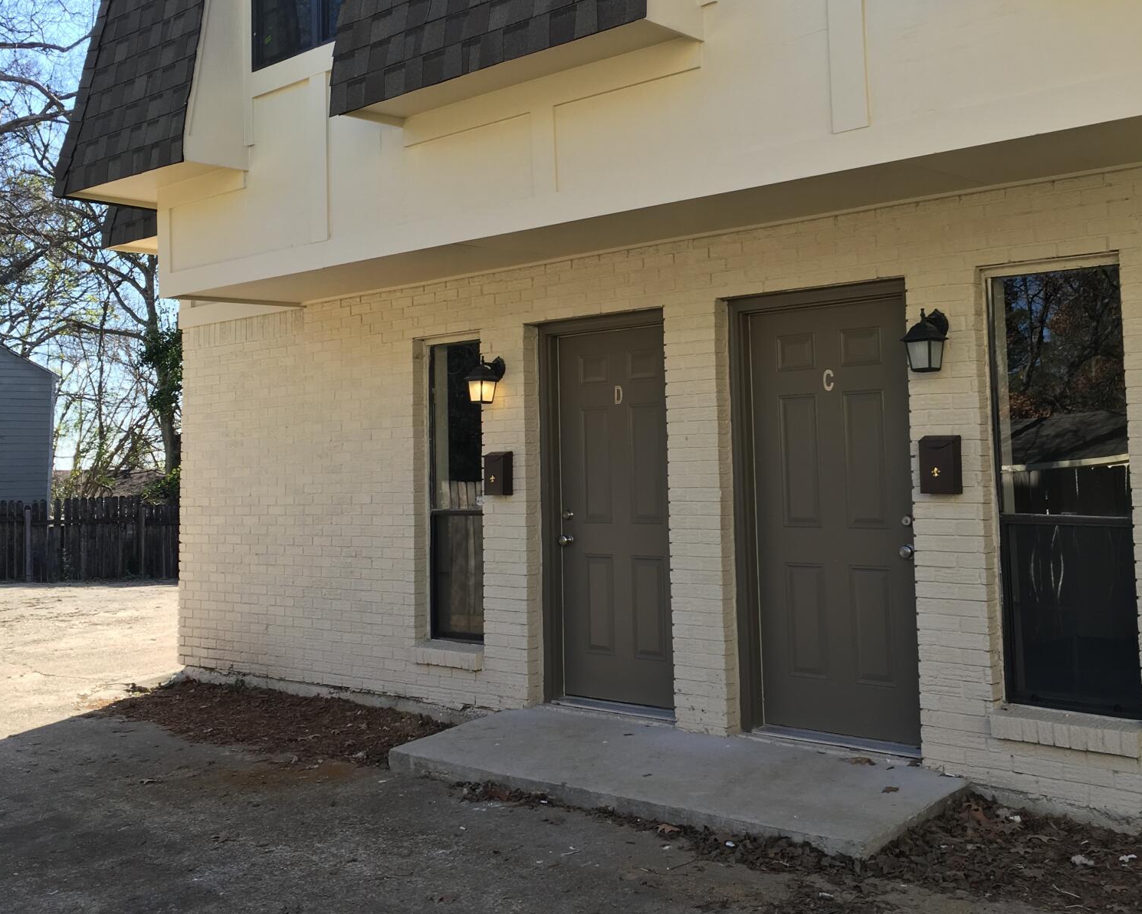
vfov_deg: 38.9
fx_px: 1284
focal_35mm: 38
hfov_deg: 47.9
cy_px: 347
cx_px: 572
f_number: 2.2
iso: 25
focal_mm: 4.15
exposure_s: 1/346
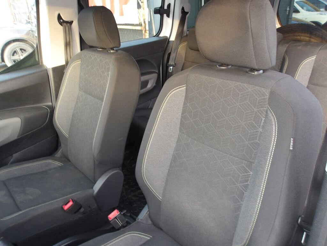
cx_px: 164
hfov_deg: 65.3
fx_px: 255
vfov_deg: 51.4
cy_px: 123
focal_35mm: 27
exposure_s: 1/19
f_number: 3
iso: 200
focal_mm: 4.9
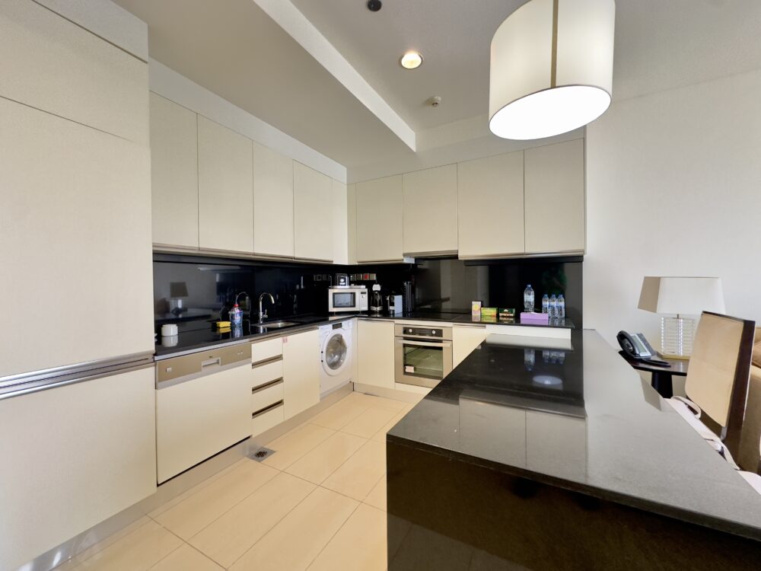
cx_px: 380
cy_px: 286
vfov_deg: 85.7
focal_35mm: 14
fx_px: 308
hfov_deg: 102.1
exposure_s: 1/50
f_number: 2.2
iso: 250
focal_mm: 2.22
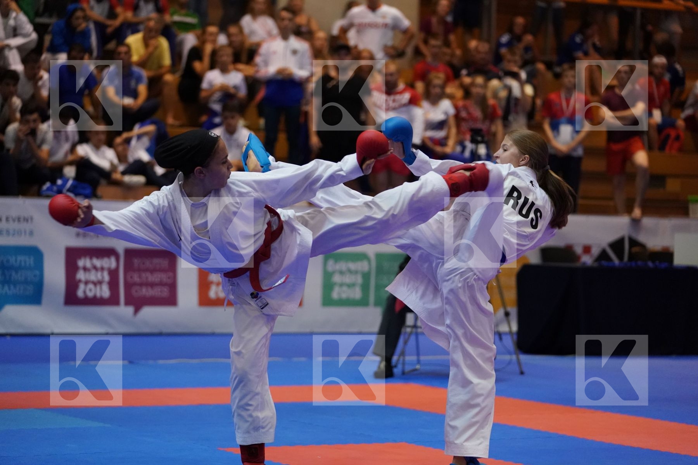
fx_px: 2171
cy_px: 232
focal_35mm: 112
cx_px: 349
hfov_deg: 18.3
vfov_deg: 12.2
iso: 6400
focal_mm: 112
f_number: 2.8
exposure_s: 1/800
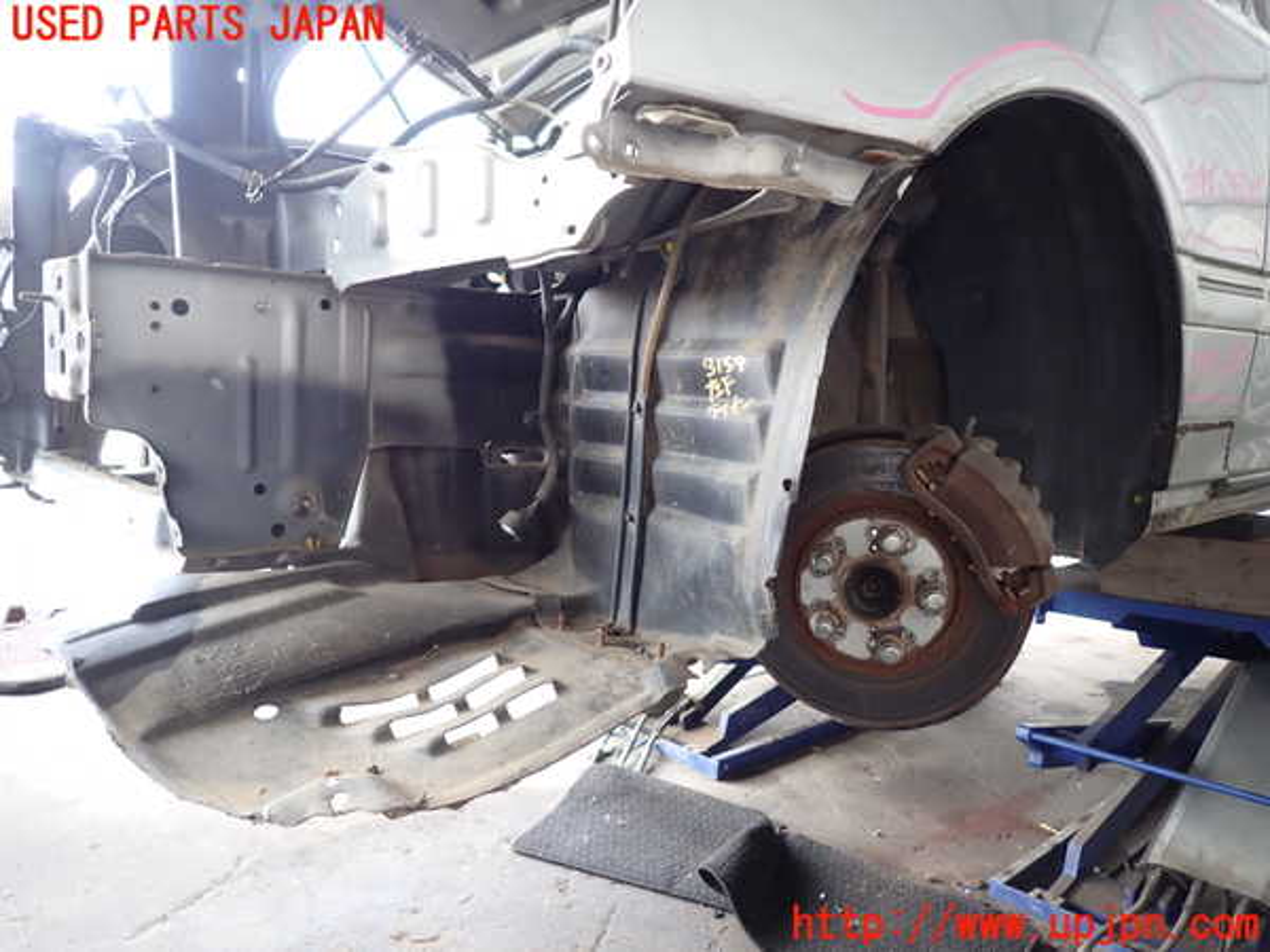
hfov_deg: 69.4
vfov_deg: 54.9
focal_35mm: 25
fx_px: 917
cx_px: 635
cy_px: 476
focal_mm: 4.5
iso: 200
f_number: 2
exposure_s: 1/60
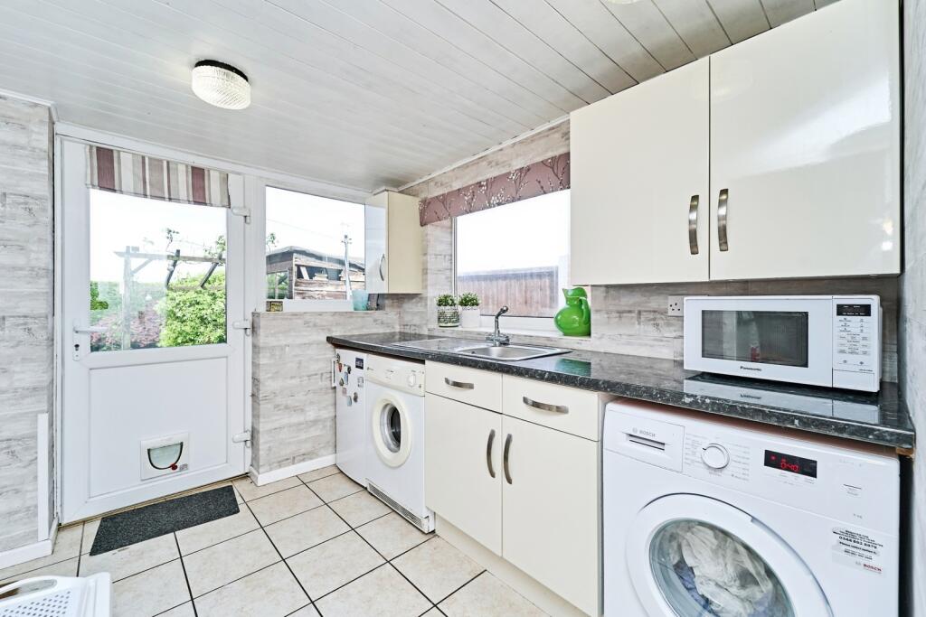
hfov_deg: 104.2
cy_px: 308
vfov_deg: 81.2
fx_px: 360
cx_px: 463
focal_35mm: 14
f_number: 8
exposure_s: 1/160
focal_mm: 14
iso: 400
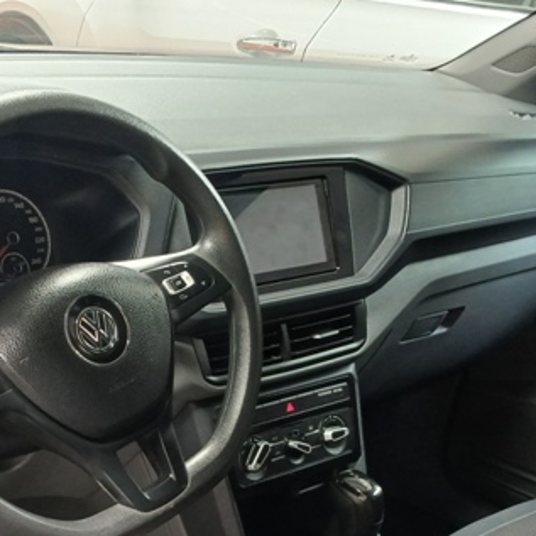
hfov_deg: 29.3
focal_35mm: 58
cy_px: 470
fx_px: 1016
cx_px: 172
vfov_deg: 28.5
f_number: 1.8
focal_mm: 3.98
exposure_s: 1/30
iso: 200
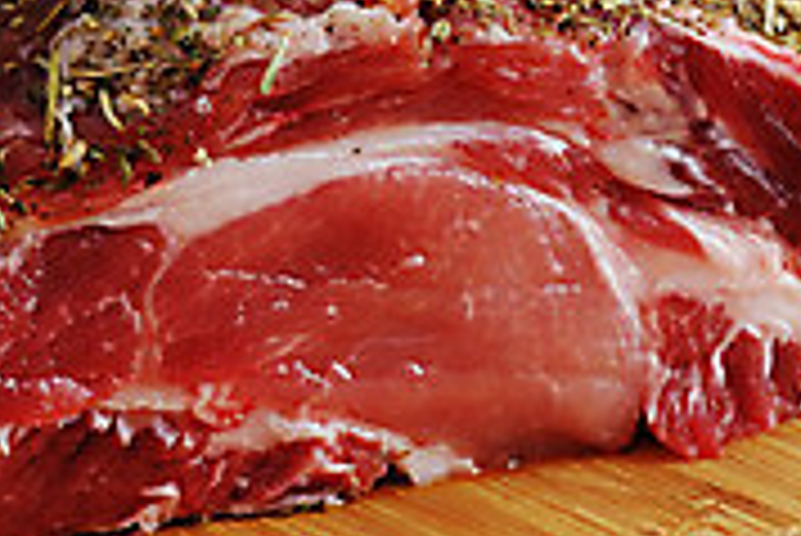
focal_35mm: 403
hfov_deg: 5.1
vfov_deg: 3.4
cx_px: 54
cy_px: 248
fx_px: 8974
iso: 100
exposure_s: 1
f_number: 9
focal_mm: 80
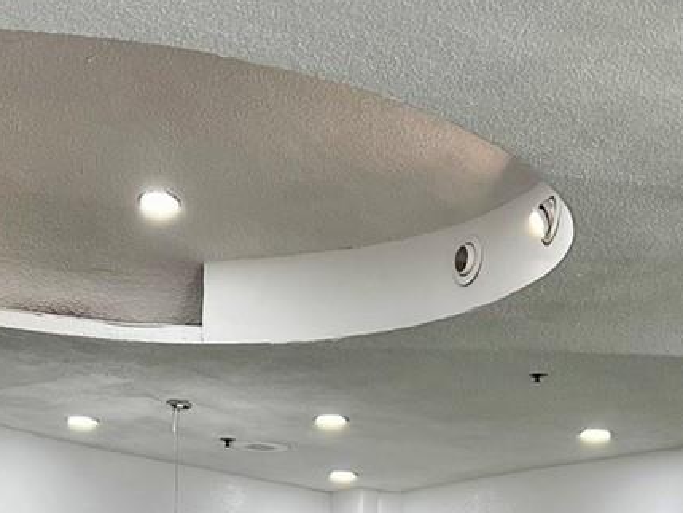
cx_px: 427
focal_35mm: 97
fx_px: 1914
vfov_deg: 13.6
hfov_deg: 20.2
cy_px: 937
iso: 100
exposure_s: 1/120
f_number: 1.5
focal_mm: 5.7
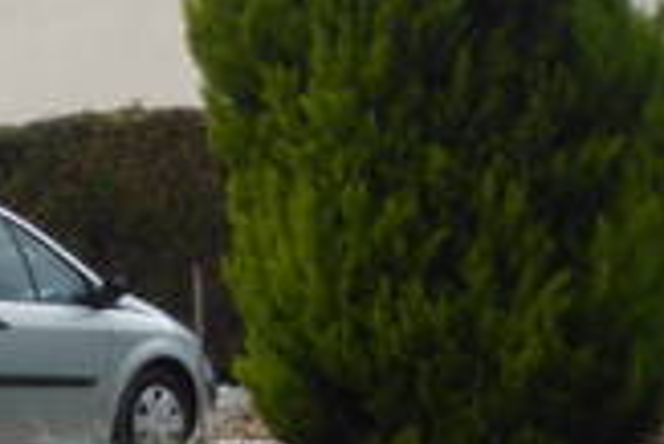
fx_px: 2880
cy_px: 354
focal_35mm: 156
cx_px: -819
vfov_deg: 8.8
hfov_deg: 11.4
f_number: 3.6
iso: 100
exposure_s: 1/60
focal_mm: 5.4
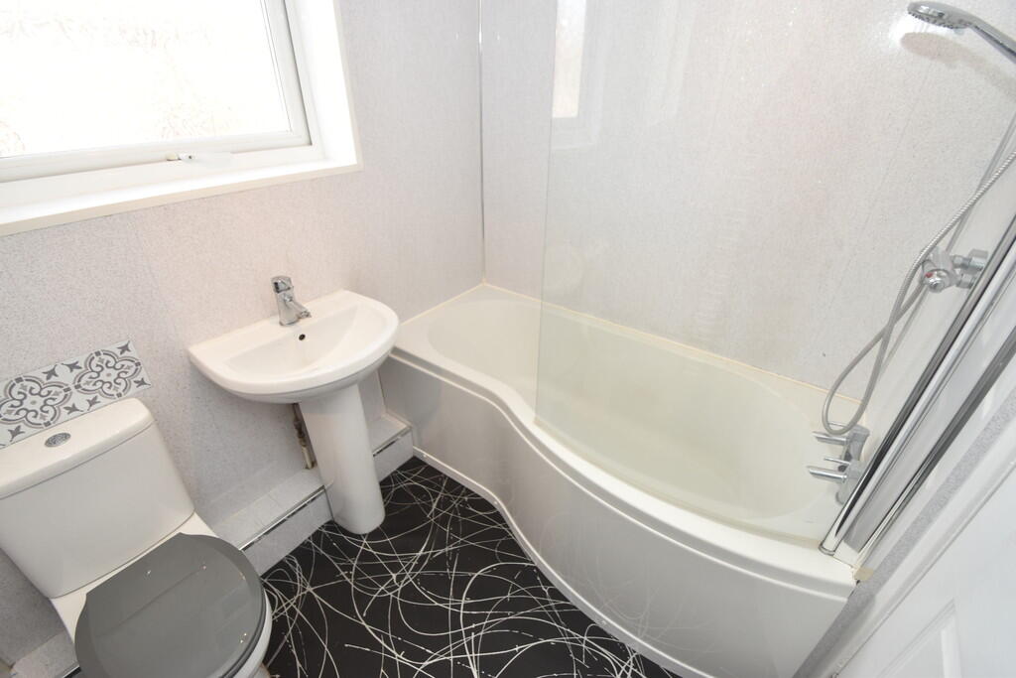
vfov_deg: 77.3
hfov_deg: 100.4
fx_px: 423
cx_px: 508
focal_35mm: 15
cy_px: 339
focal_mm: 10
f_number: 5.6
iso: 500
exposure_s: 1/125
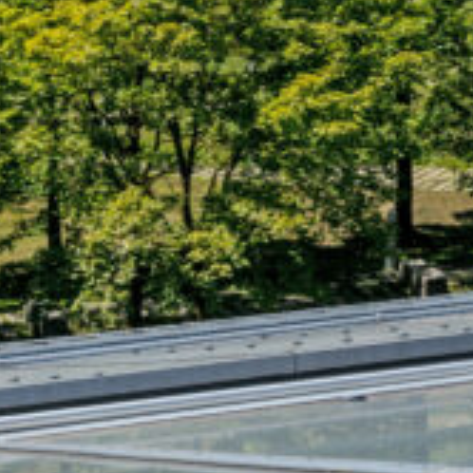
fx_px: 2845
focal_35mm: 184
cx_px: 1083
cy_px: -286
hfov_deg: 8.7
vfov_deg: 9.2
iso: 125
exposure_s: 1/320
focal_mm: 35
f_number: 10
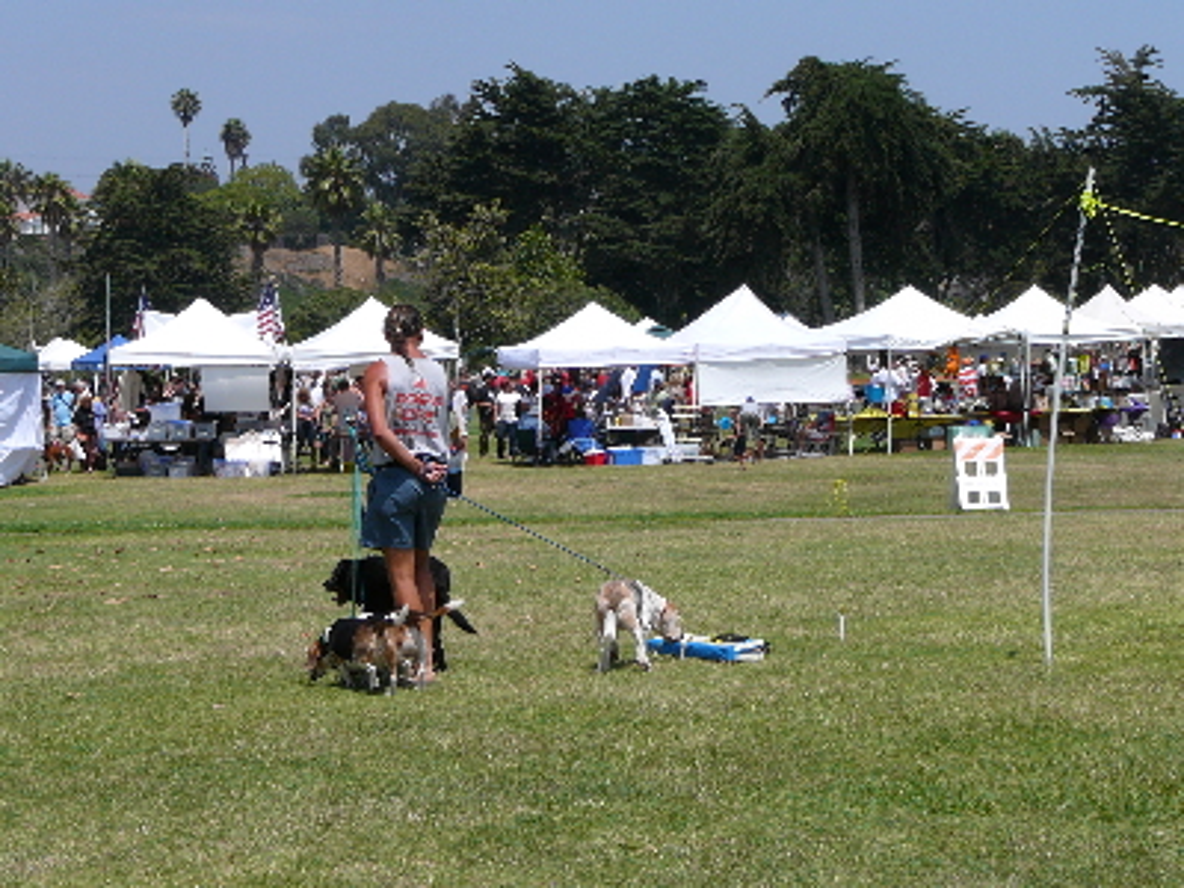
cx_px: 592
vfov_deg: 14.1
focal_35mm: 105
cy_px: 444
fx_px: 3591
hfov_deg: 18.7
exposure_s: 1/400
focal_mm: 15.6
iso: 80
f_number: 6.3
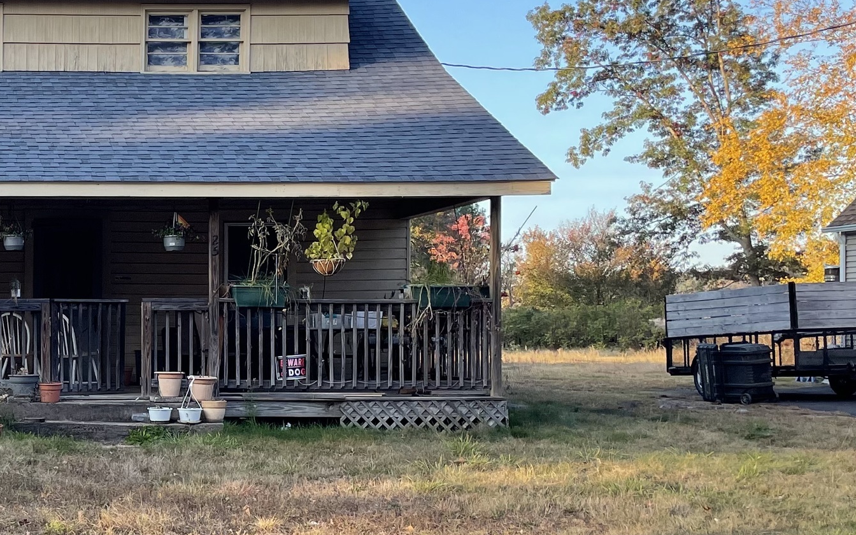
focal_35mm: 63
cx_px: -71
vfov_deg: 20.6
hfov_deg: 29.5
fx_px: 1470
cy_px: 325
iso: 32
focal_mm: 4.2
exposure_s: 1/769
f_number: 1.6
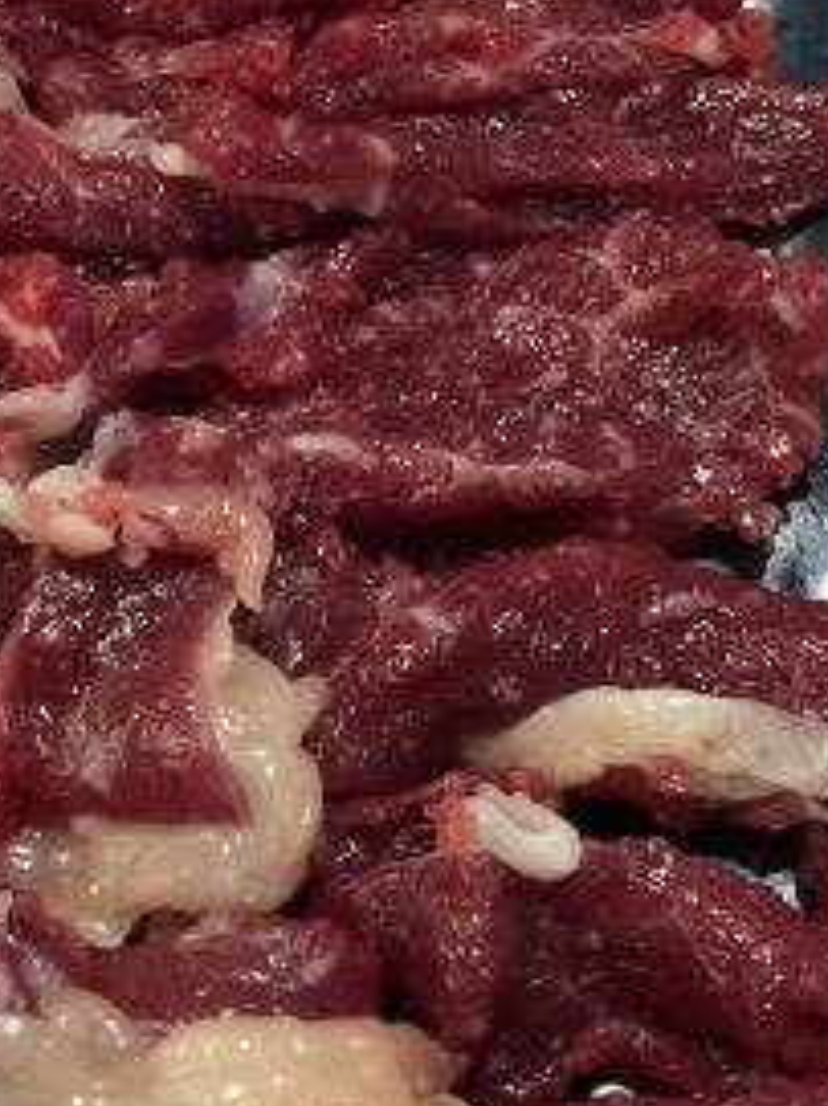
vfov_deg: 25.7
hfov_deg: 19.5
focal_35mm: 75
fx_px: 2394
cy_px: 269
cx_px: 259
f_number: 2.2
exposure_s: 1/4
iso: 100
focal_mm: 4.15
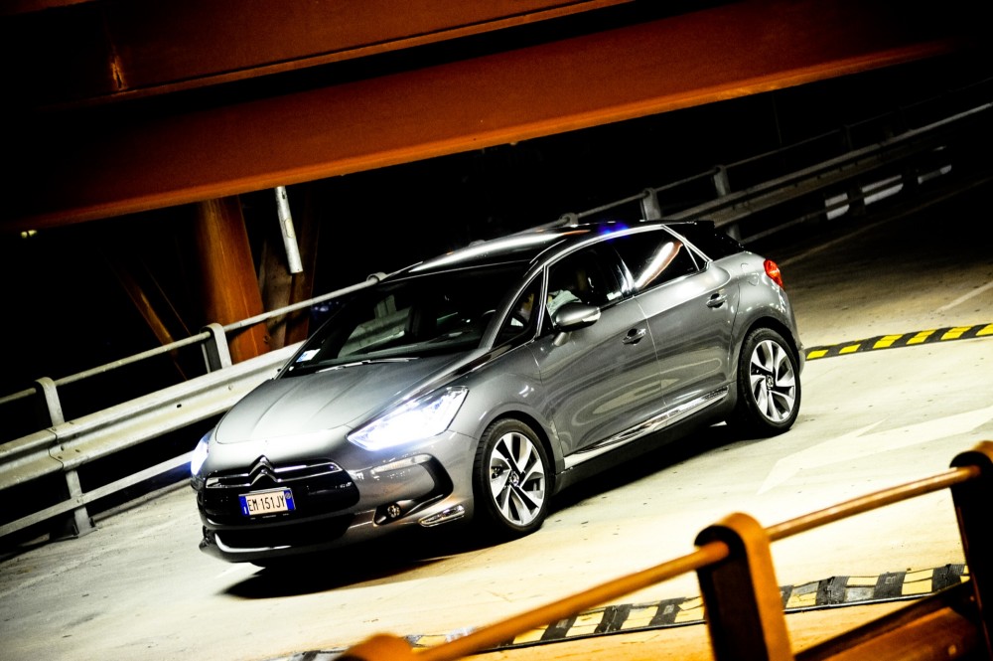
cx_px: 496
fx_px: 3307
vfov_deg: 11.4
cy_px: 330
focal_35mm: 120
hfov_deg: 17.1
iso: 3200
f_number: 4
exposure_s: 1/25
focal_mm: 120
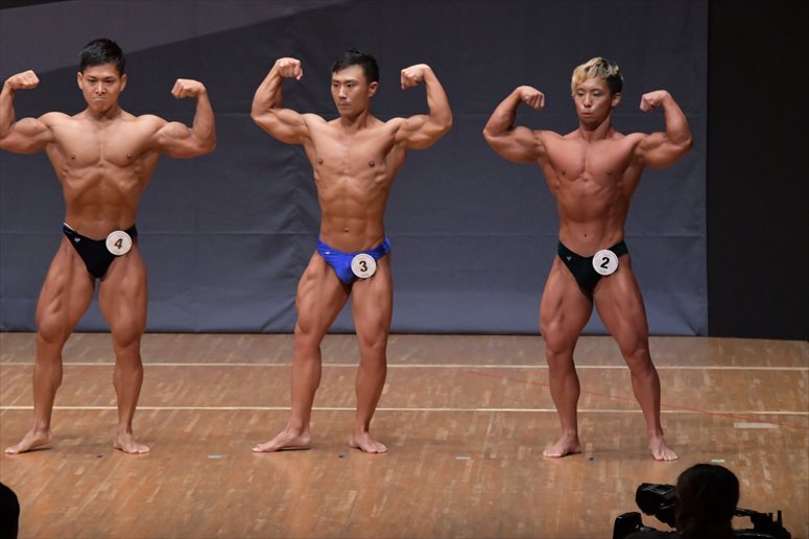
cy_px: 270
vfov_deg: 5.4
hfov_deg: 8.1
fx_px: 5728
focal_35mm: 255
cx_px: 404
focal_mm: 170
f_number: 5.6
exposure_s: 1/400
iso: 6400
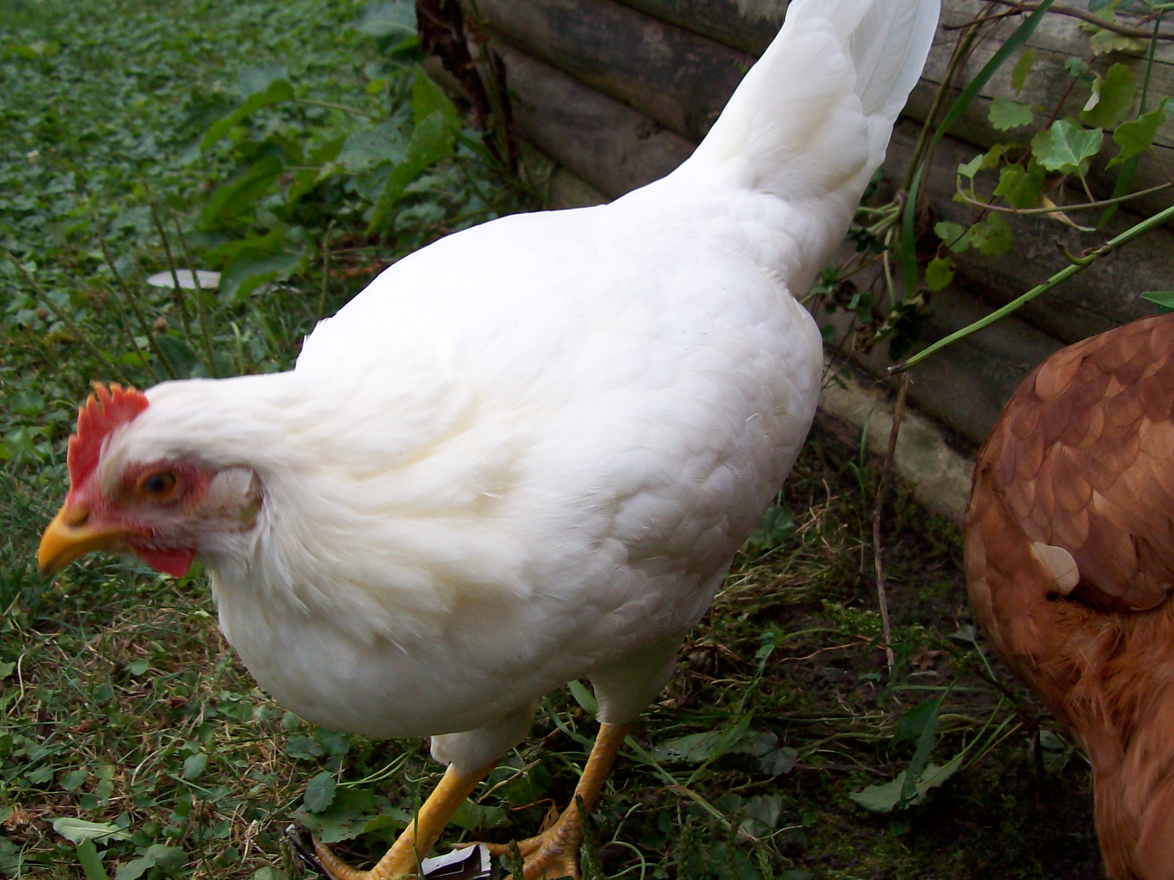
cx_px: 537
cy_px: 489
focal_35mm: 42
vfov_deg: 34.3
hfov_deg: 44.8
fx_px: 1424
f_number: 2.7
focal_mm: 6
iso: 80
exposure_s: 1/625
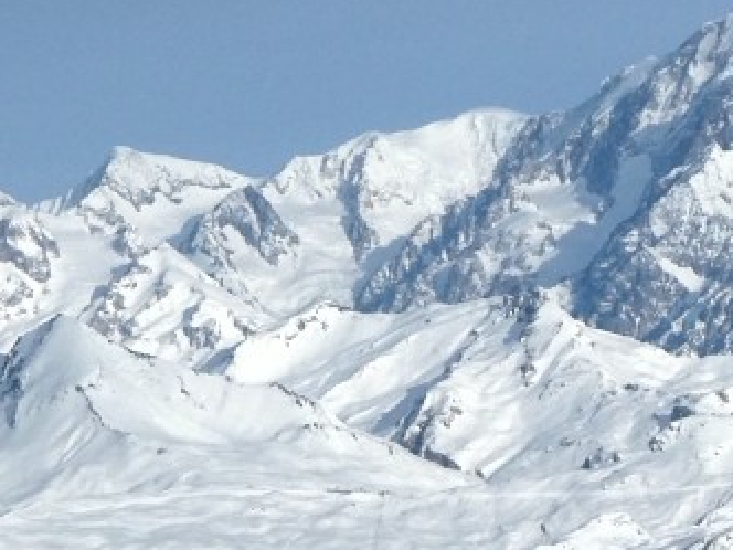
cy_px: 663
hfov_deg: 5.6
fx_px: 7496
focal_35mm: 354
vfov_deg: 4.2
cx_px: 793
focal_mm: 17.5
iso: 80
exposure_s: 1/800
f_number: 6.3
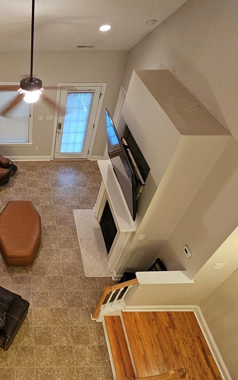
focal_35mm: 25
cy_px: 202
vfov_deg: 72.5
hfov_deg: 44.3
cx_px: 19
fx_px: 259
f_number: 2.2
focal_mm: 2.2
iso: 320
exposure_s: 1/30
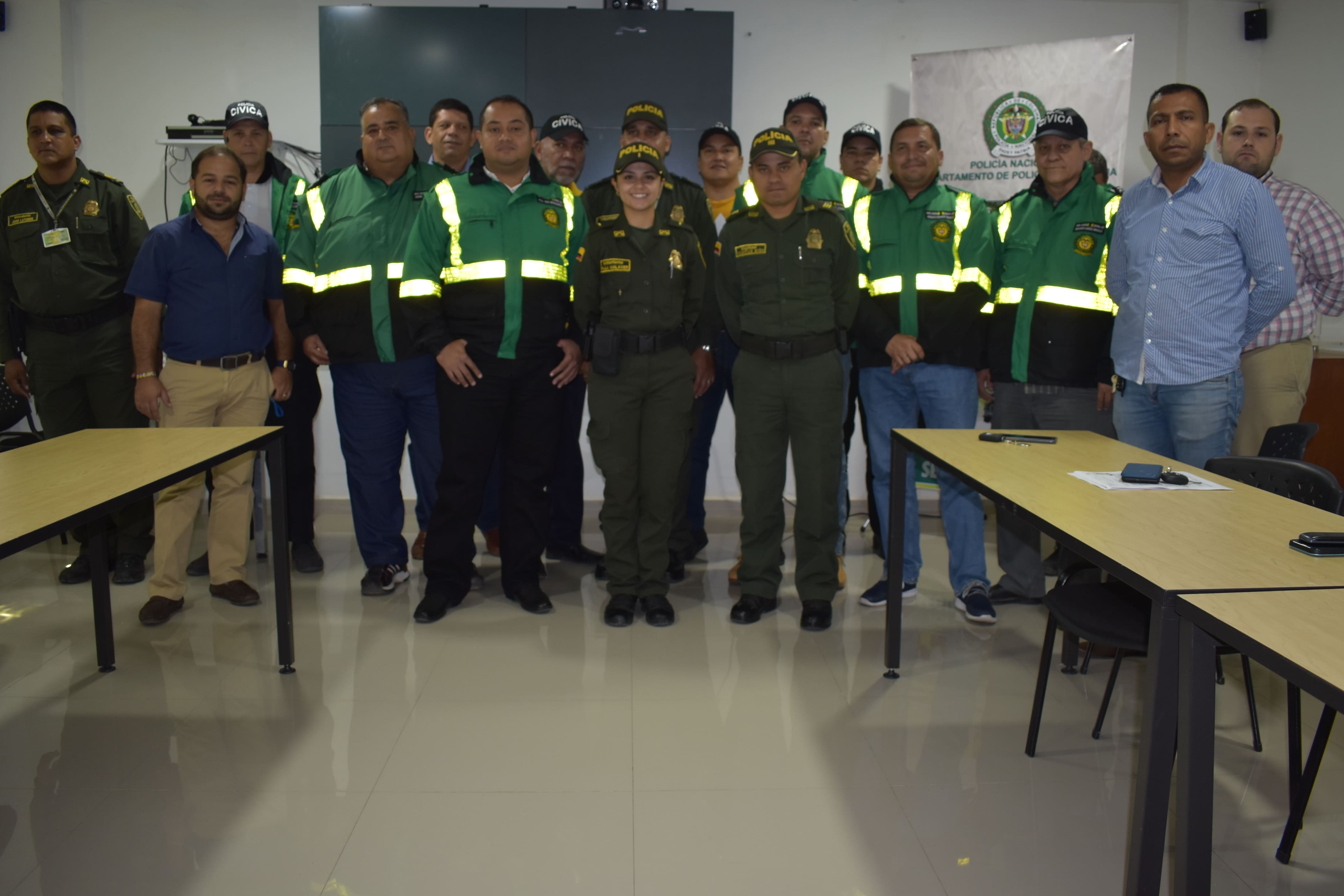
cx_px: 674
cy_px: 440
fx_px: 1157
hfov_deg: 60.3
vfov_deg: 42.3
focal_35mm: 31
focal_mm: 20
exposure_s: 1/50
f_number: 3.5
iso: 400
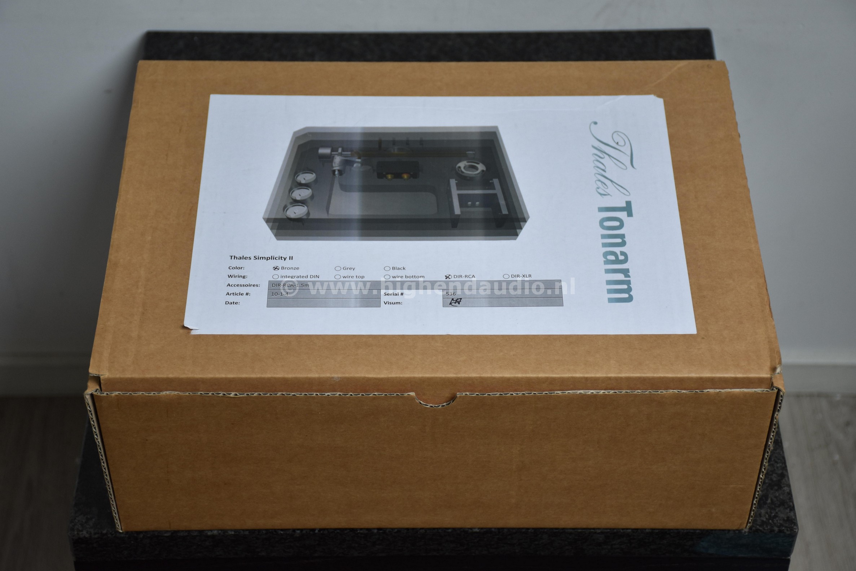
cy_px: 286
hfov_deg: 27.0
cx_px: 428
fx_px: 1783
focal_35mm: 75
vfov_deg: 18.2
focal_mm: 50
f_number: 5
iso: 400
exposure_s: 1/100
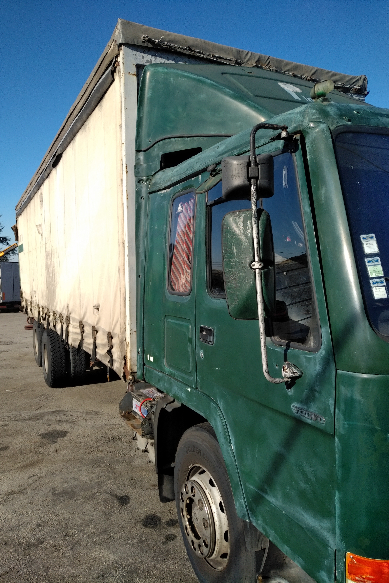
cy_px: 292
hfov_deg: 51.3
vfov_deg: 71.5
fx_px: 405
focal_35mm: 25
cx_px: 194
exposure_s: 1/1790
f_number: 2
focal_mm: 4.52
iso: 100
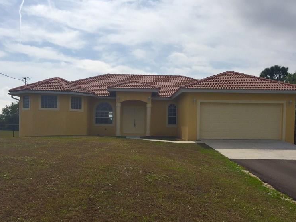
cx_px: 156
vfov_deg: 35.8
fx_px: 342
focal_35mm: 40
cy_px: 140
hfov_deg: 46.8
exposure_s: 1/6623
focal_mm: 4.15
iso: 32
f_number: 2.2
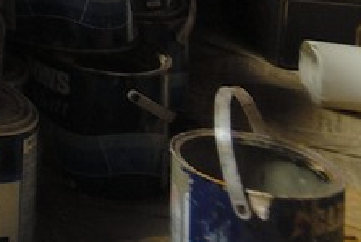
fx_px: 1294
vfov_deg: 8.5
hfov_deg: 10.0
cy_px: -536
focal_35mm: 129
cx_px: -826
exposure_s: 1/2
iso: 100
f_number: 4
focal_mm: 12
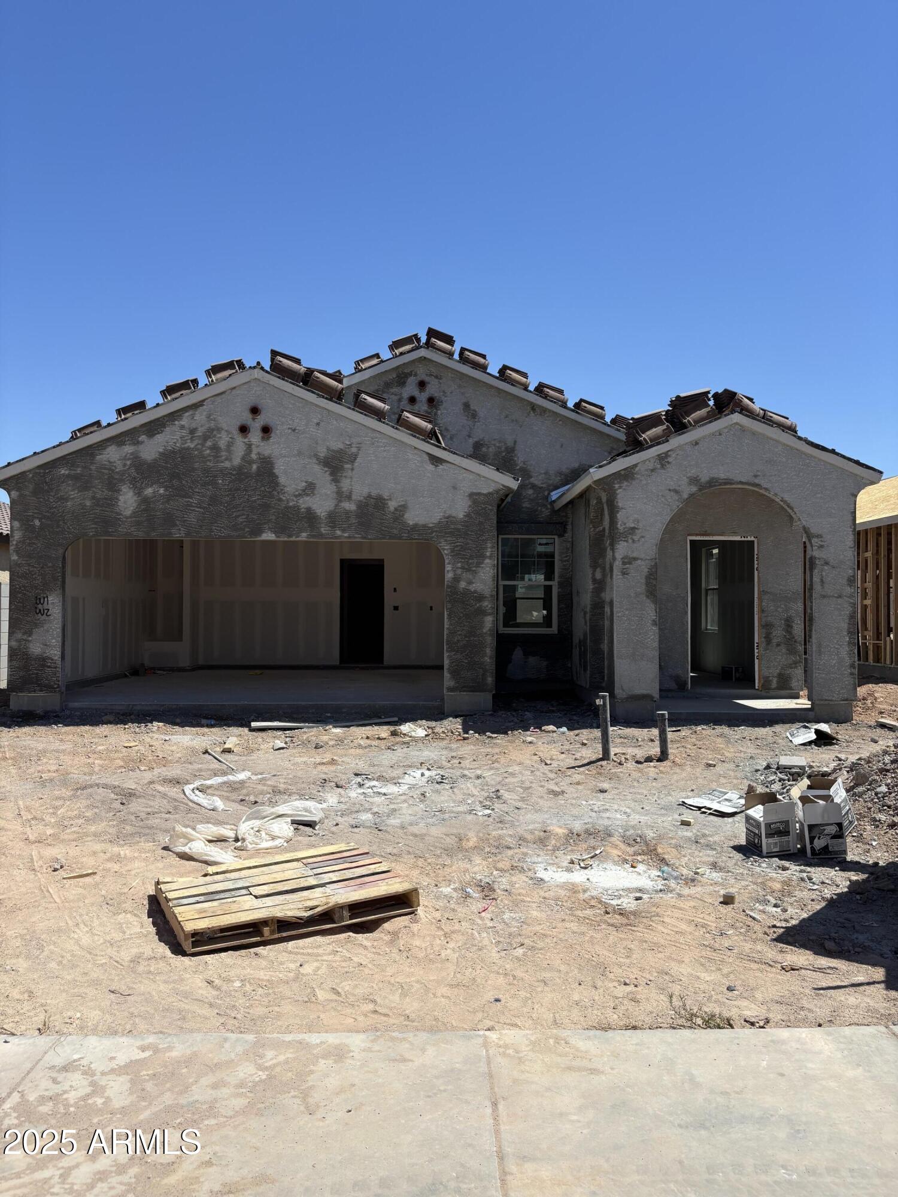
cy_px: 598
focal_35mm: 26
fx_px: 899
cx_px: 449
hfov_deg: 53.1
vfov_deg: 67.3
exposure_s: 1/4854
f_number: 1.6
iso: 50
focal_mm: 5.96
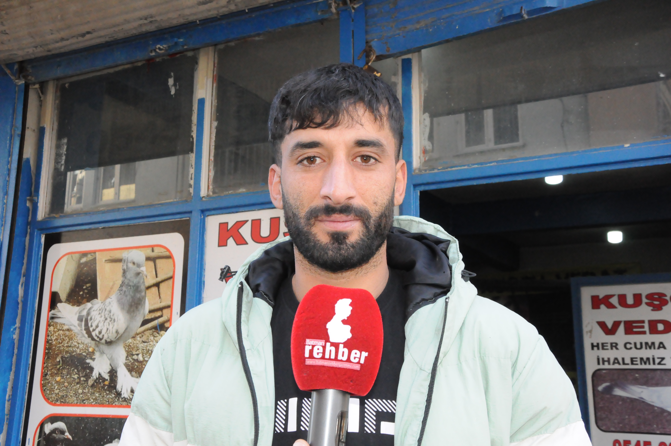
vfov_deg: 11.4
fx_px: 2234
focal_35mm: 120
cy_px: 223
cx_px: 336
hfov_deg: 17.1
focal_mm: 80
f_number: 16
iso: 3200
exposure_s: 1/200
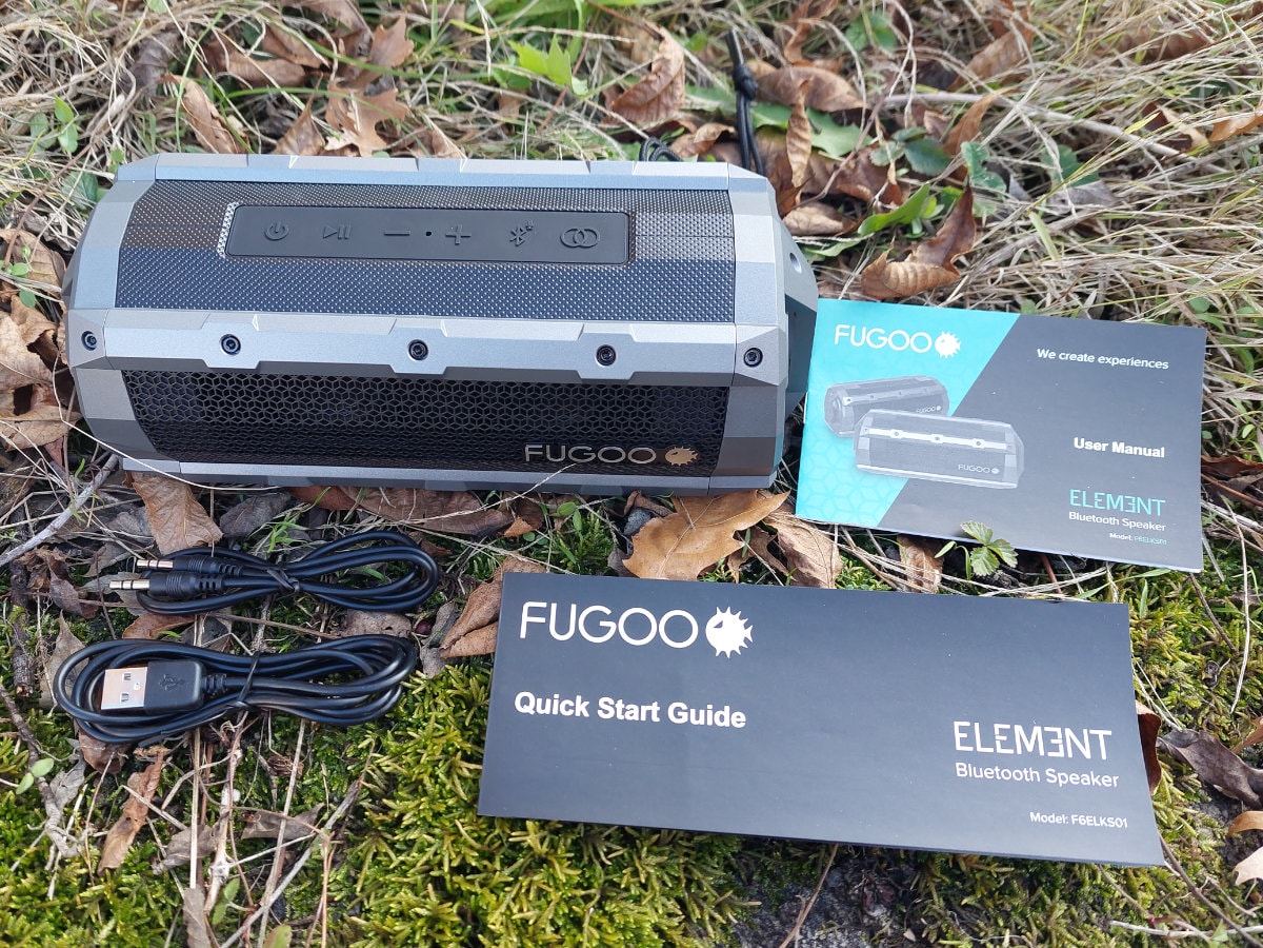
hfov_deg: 71.6
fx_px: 876
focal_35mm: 24
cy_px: 474
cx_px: 632
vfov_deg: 56.8
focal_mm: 5.2
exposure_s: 1/120
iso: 64
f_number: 1.8
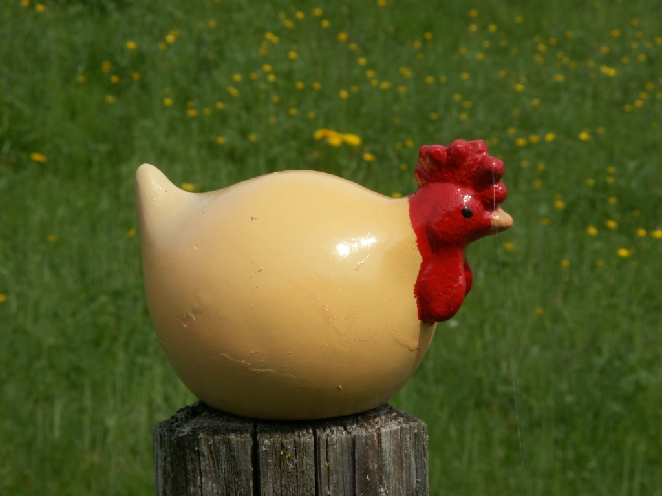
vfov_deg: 9.3
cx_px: 331
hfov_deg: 12.3
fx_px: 3060
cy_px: 248
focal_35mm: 160
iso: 50
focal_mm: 26.12
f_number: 8
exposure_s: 1/200
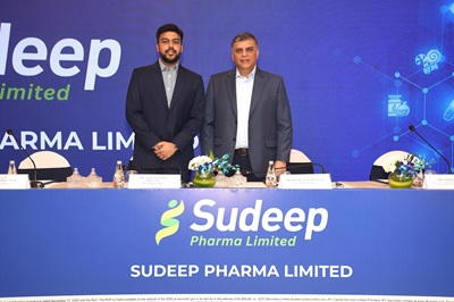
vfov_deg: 25.9
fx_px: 655
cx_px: 227
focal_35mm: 52
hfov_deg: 38.2
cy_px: 151
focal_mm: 35
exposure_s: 1/125
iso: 1000
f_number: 5.6
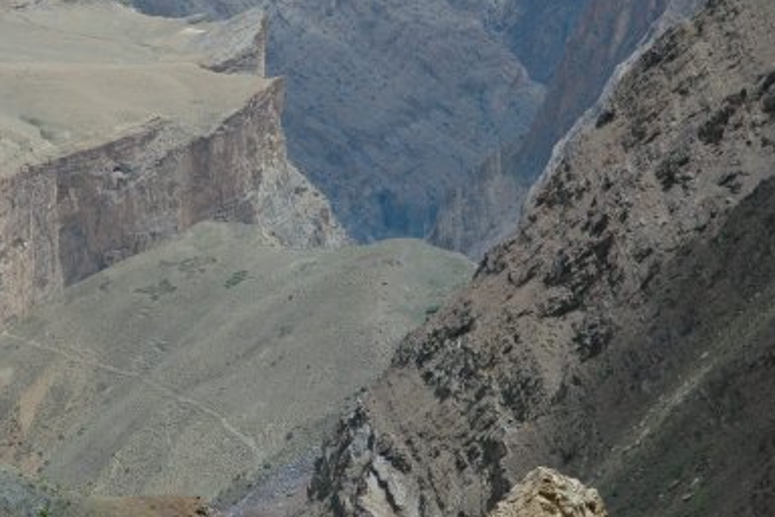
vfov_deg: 7.0
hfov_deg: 10.4
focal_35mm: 197
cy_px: 238
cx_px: 291
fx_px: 4241
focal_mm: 70
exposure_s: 1/320
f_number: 9
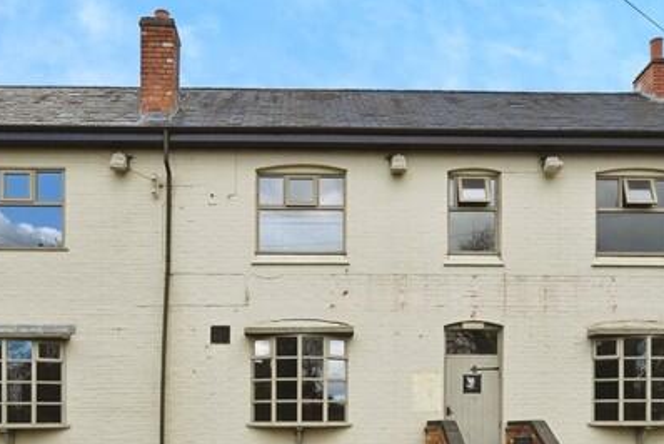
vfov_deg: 34.1
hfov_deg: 53.1
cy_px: 430
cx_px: 324
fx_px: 664
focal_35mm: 36
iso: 100
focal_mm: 14
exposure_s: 1/160
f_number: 6.3
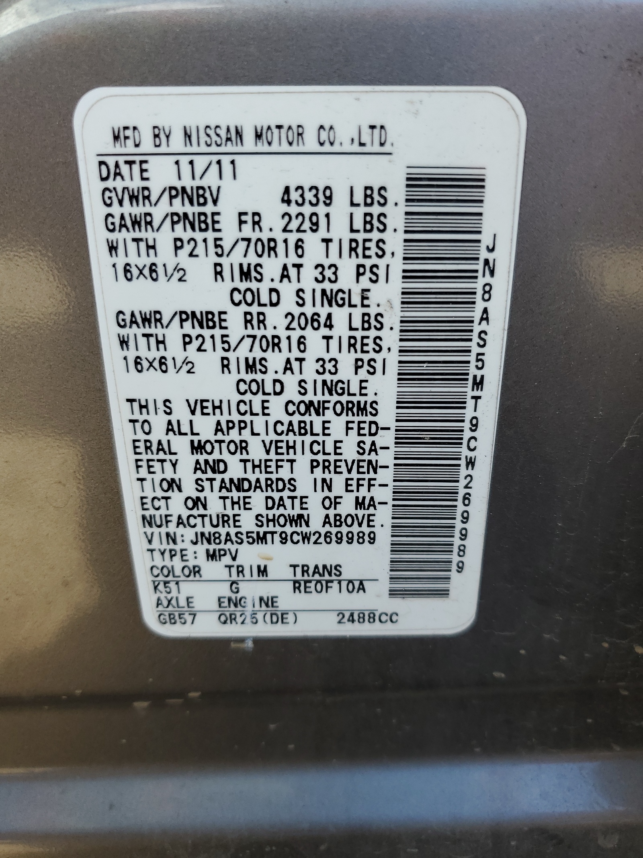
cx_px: 322
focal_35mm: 26
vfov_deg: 67.3
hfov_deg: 53.1
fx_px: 644
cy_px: 429
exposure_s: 1/244
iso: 50
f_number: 1.5
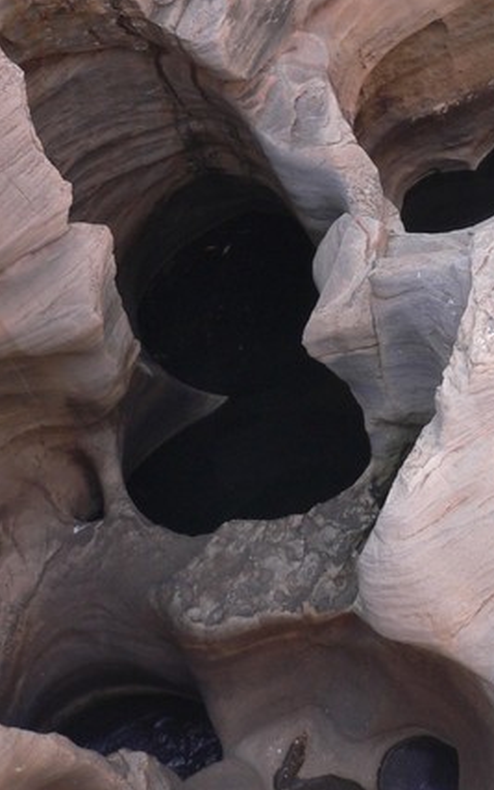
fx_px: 1917
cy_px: 157
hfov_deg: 14.4
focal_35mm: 89
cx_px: 518
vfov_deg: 23.0
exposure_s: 1/100
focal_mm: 5.8
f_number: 2.8
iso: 80
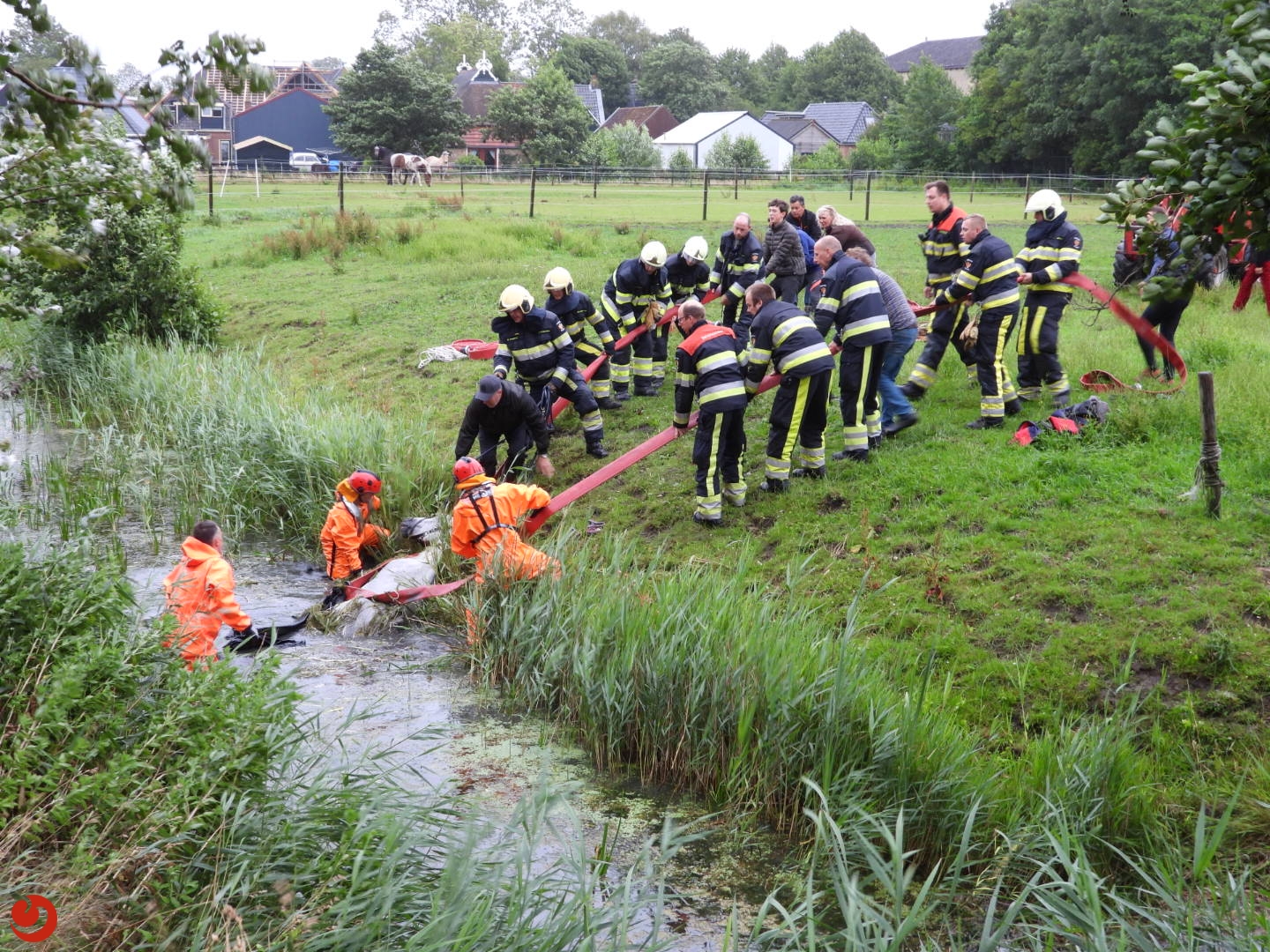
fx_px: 1834
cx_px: 635
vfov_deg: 29.1
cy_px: 476
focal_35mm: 50
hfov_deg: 38.2
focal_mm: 9
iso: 140
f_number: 3.2
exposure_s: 1/30
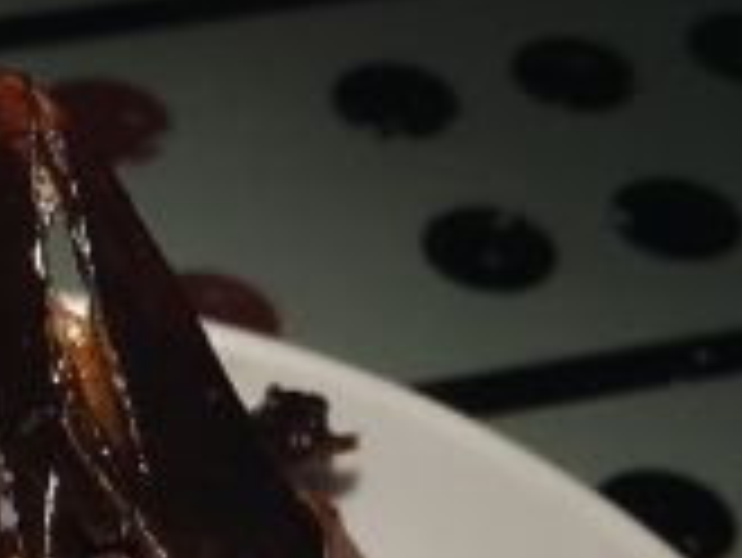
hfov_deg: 15.5
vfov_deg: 11.3
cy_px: 952
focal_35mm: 123
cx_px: -130
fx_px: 2638
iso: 32
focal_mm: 4.15
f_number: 2.2
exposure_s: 1/50
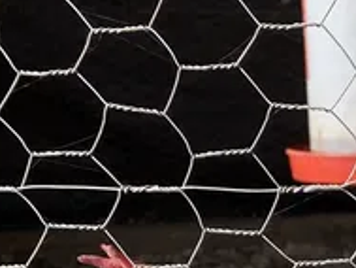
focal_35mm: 110
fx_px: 1132
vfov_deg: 12.6
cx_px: 725
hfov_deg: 14.6
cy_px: 444
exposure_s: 1/1701
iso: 32
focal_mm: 4.25
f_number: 1.8
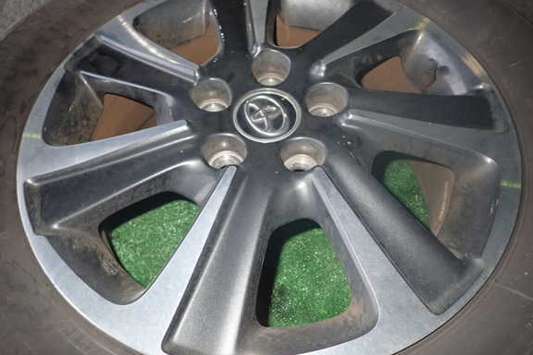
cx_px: 263
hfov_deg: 67.4
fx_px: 400
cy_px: 172
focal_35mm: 27
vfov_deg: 47.9
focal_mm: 4.5
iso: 320
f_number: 5.6
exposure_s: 1/30
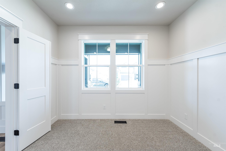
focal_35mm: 14
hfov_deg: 104.2
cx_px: 113
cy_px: 76
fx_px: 88
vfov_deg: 81.2
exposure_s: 1/100
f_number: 4.5
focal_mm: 14
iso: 800
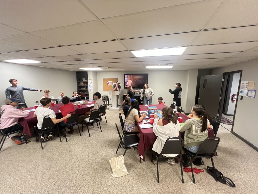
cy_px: 97
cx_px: 129
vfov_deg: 89.9
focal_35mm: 13
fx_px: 97
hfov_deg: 106.2
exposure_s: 1/60
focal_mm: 1.57
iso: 320
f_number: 1.8
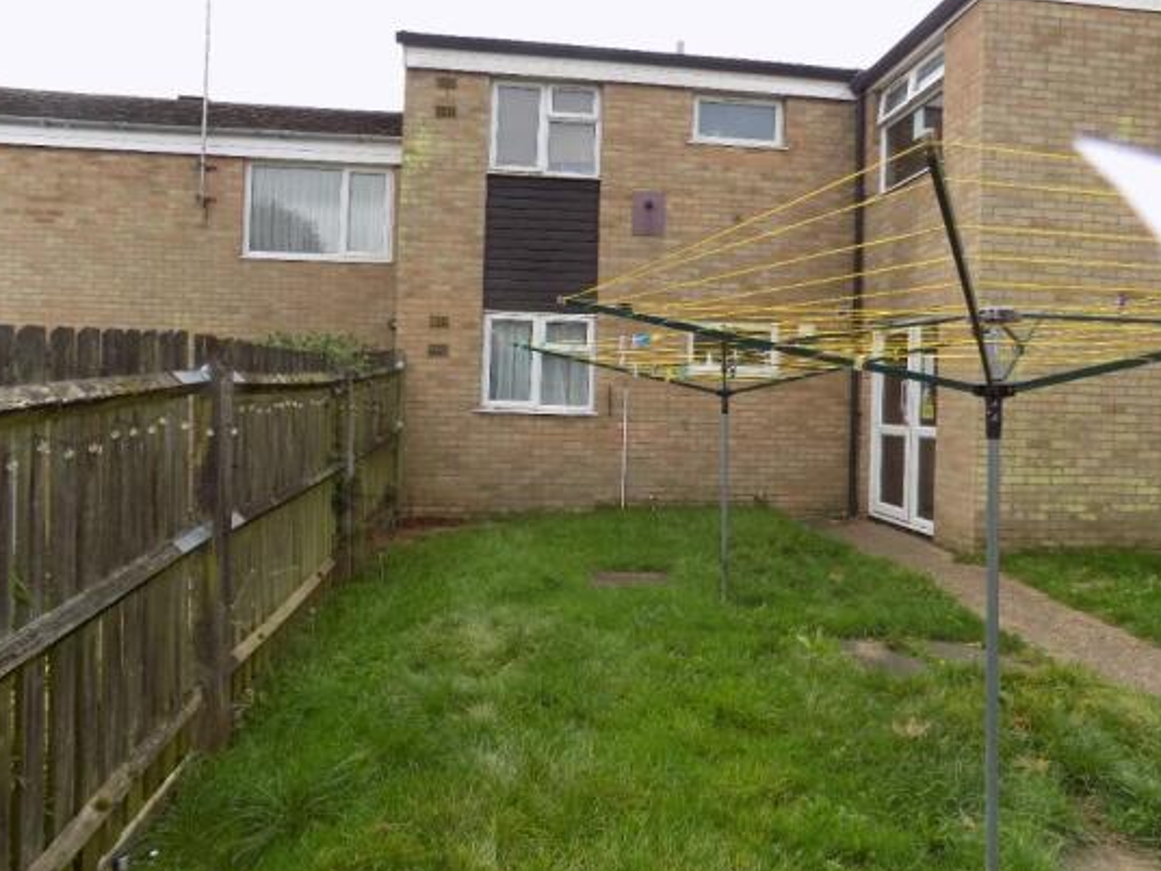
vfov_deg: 54.8
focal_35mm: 25
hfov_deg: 69.4
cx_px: 605
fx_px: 838
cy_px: 404
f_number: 3.1
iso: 80
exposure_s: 1/320
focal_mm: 4
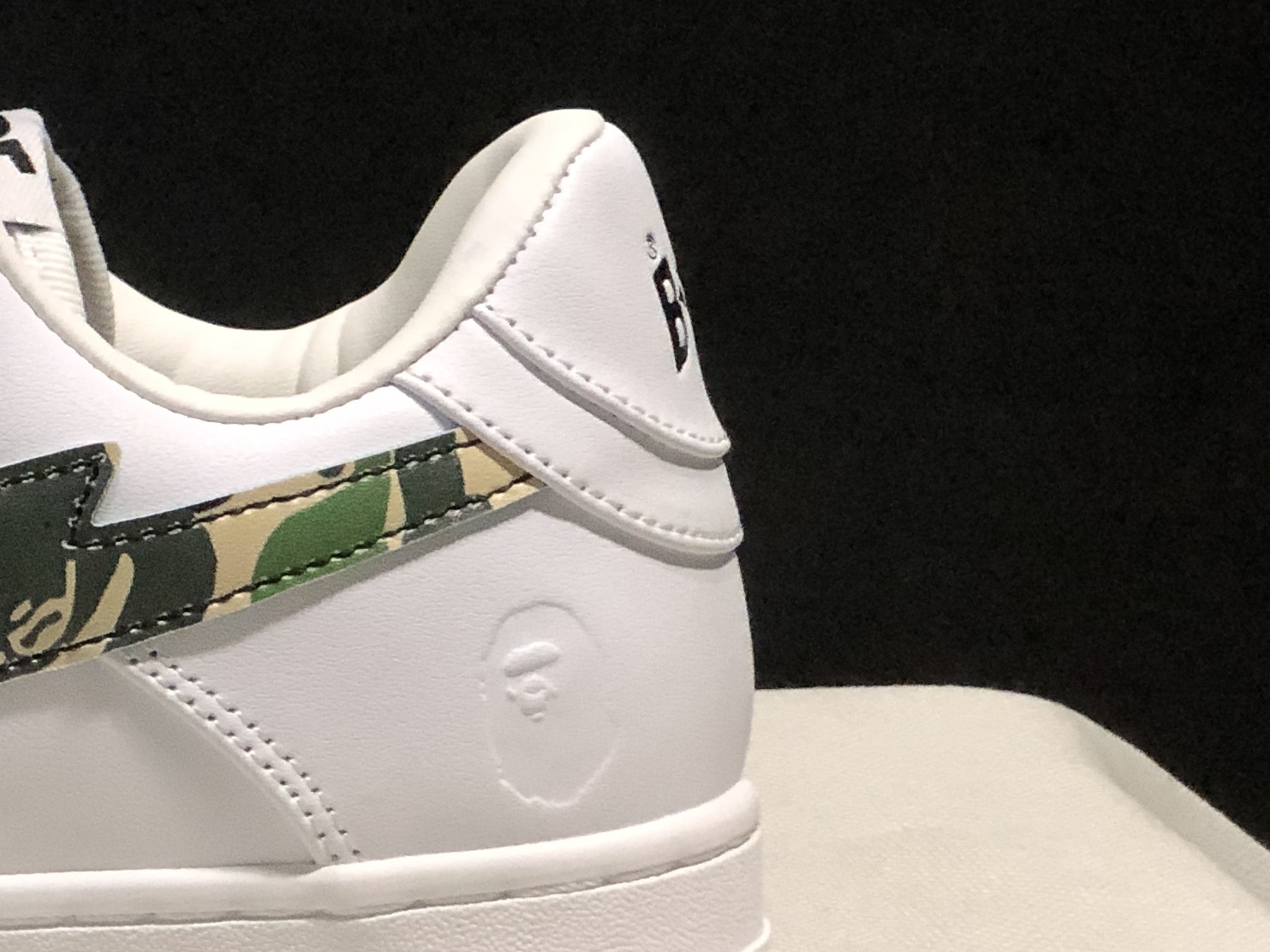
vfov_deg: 9.6
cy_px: 268
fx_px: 5686
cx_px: -444
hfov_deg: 12.3
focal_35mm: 155
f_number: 2.8
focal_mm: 6.6
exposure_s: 1/30
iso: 64
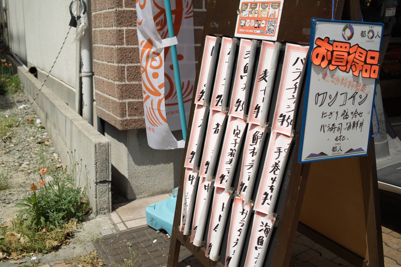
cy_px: 134
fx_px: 457
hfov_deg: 47.4
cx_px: 200
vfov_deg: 32.6
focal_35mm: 41
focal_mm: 24.2
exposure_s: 1/2000
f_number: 2.8
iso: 100
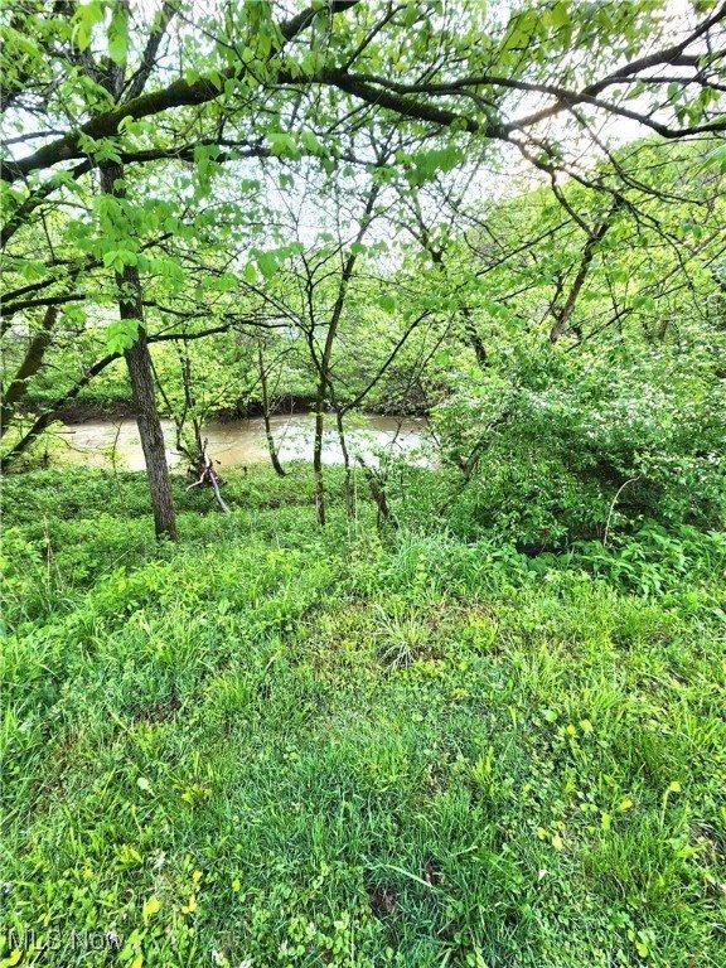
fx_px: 364
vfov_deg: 106.2
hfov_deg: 89.9
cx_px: 363
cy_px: 484
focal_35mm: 13
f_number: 2.2
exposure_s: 1/60.2
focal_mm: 2.2
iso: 64
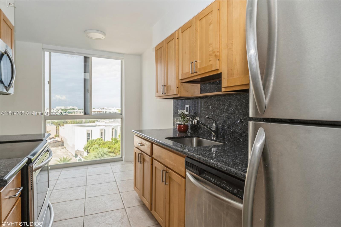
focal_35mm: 20
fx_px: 188
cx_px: 170
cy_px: 114
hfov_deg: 84.3
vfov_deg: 62.2
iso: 250
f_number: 9
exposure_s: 1/80
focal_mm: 19.9
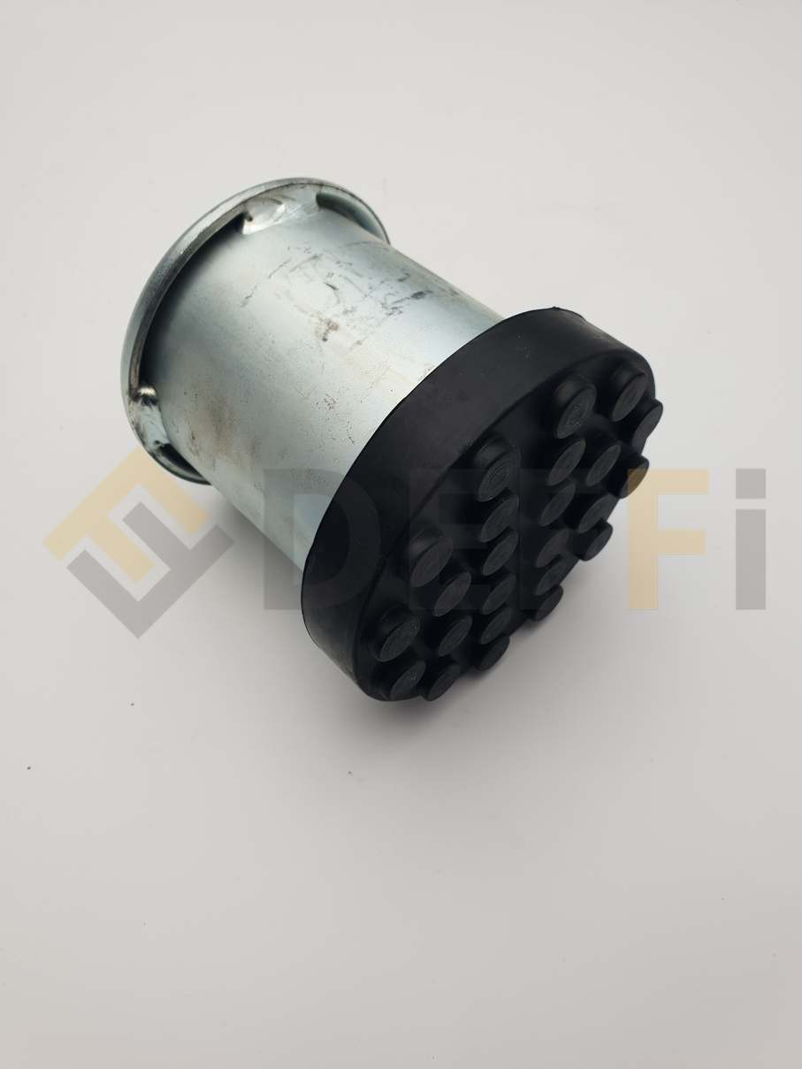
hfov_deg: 53.1
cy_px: 534
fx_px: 803
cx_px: 401
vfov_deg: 67.3
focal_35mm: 26
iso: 50
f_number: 2.4
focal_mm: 4.3
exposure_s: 1/313
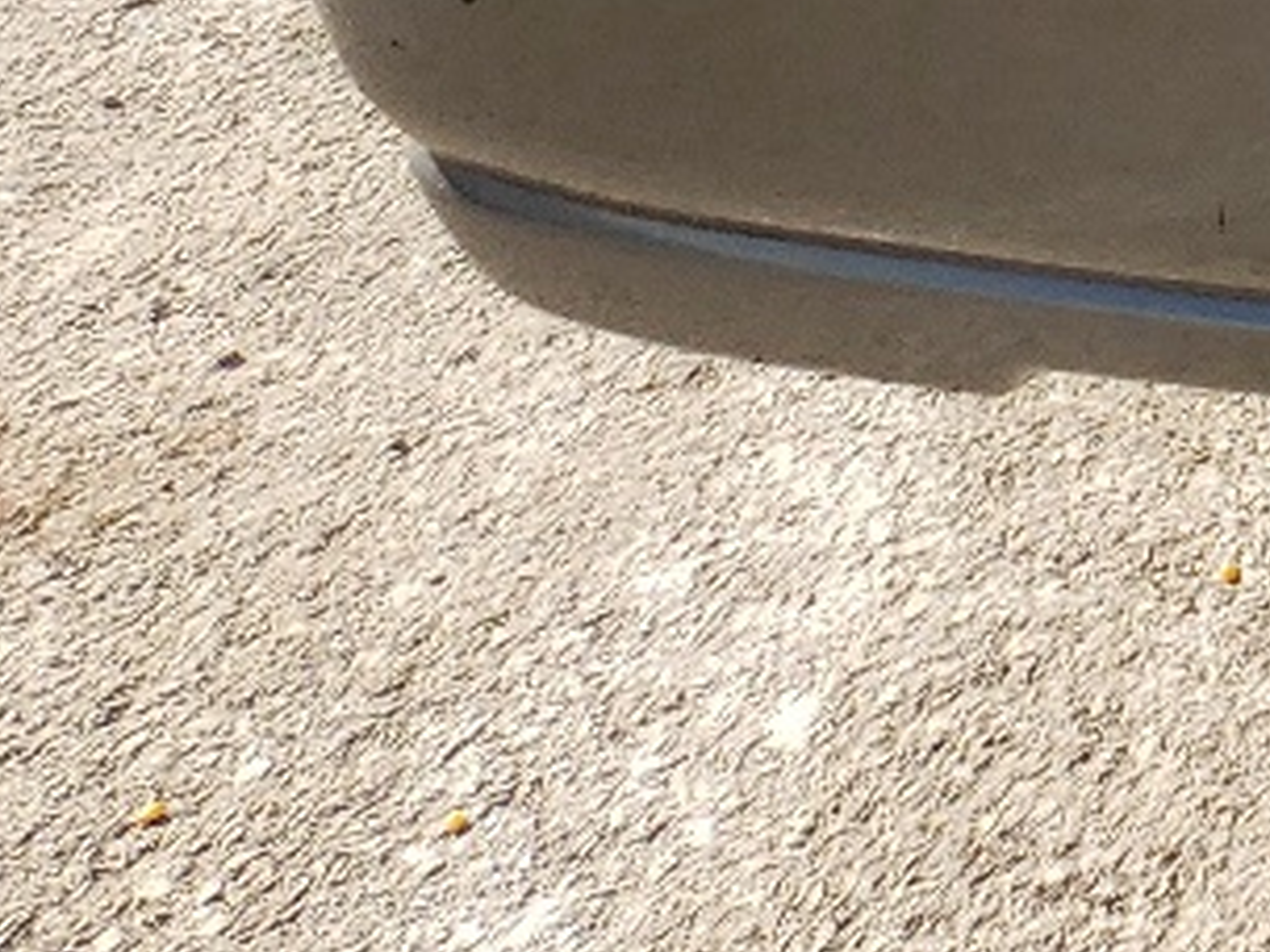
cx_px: 3121
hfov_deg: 11.6
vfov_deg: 9.6
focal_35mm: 137
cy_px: -1311
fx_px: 5026
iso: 50
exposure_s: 1/1250
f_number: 1.5
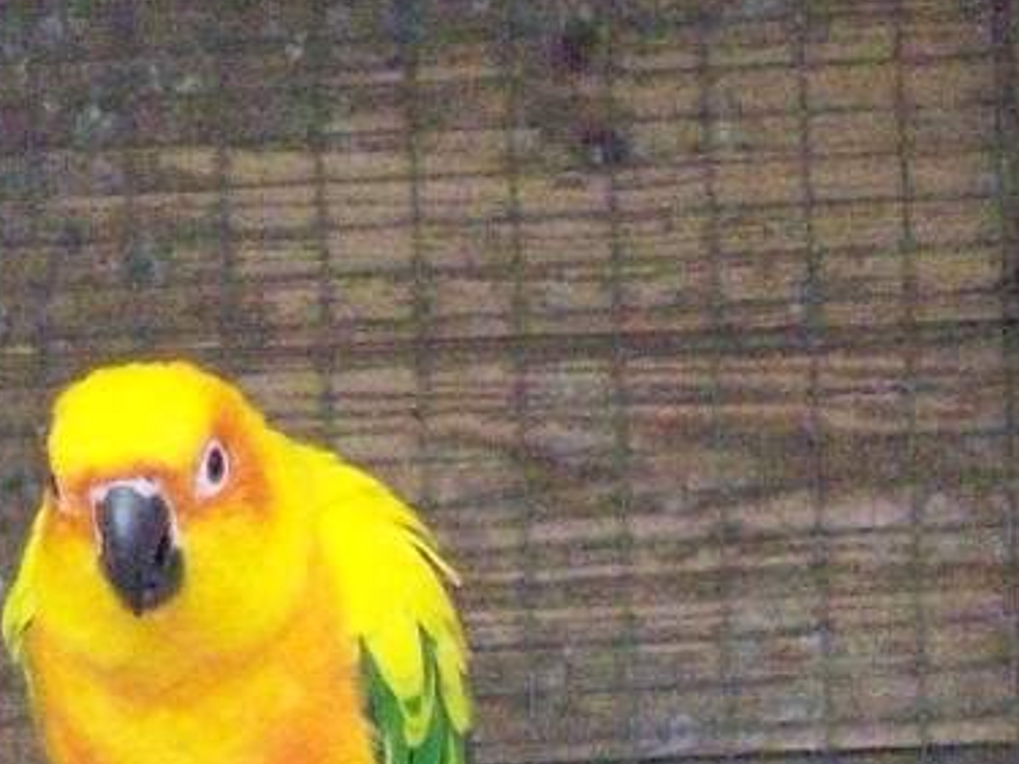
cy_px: 261
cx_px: -357
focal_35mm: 255
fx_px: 7504
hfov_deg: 7.7
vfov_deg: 5.8
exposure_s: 1/39.7
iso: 800
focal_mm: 11.6
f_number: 3.8
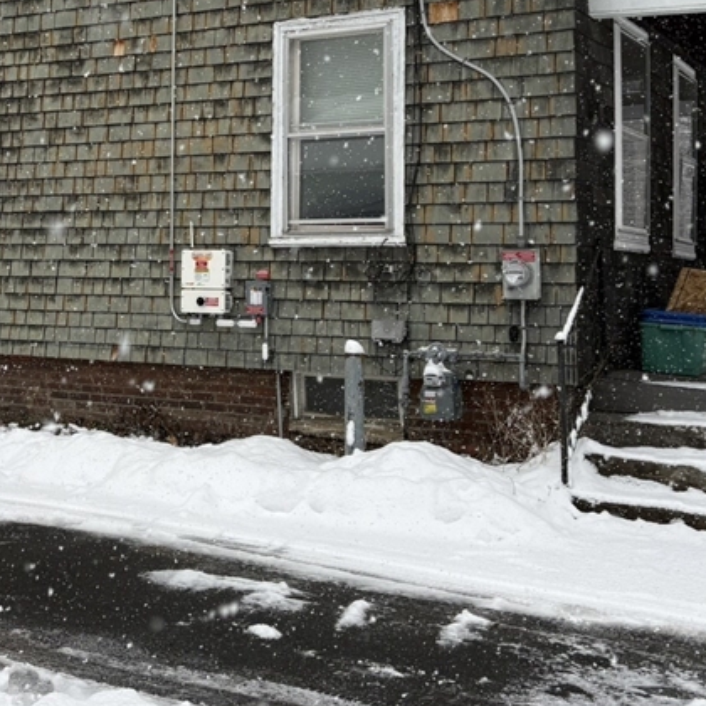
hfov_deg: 29.7
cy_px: 190
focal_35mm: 56
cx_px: 126
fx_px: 1292
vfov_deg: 30.1
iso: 50
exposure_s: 1/539
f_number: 1.6
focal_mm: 5.96
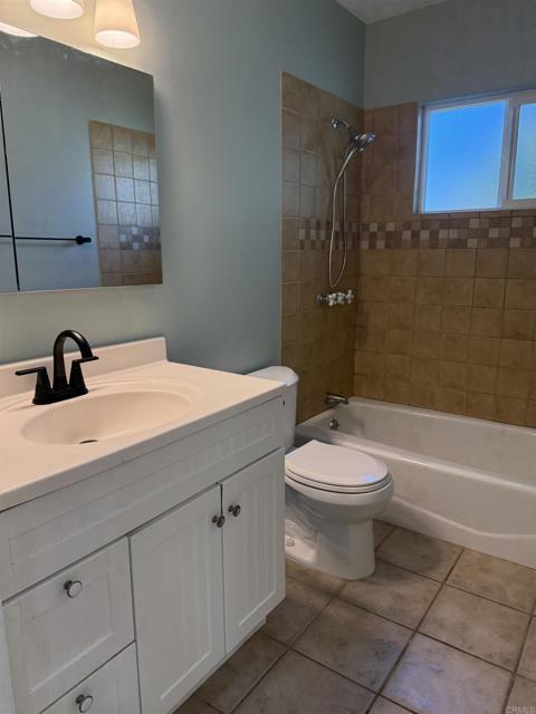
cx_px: 268
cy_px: 357
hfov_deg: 56.8
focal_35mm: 24
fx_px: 495
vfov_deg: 71.6
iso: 200
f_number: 1.78
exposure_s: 1/232
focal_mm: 6.76
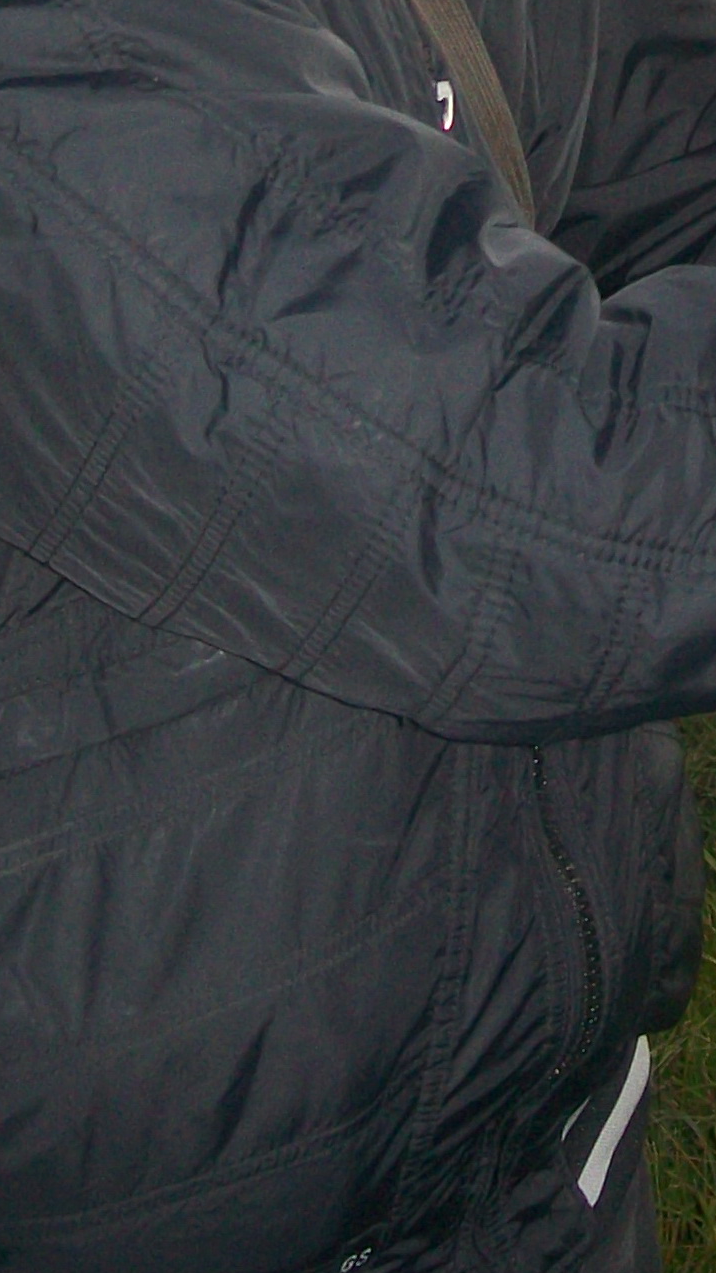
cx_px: 801
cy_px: -106
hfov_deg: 11.2
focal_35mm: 107
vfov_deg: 19.2
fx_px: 3612
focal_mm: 6
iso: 64
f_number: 2.7
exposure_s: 1/125
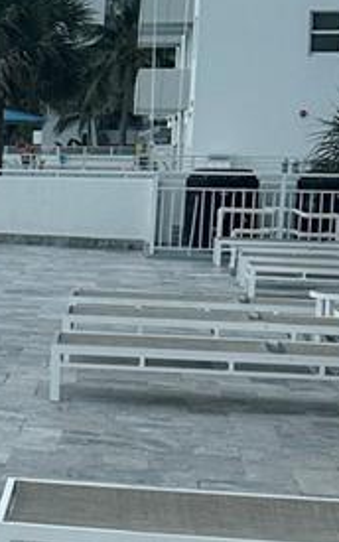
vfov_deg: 18.8
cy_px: 288
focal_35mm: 111
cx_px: -463
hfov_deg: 10.3
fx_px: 1640
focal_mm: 6.86
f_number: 1.78
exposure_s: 1/2252
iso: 80
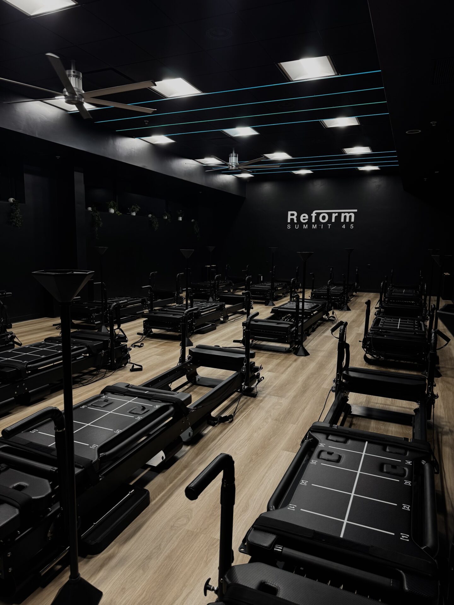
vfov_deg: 71.6
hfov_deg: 56.8
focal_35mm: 24
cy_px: 302
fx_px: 420
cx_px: 227
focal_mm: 6.76
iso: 125
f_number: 1.78
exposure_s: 1/60
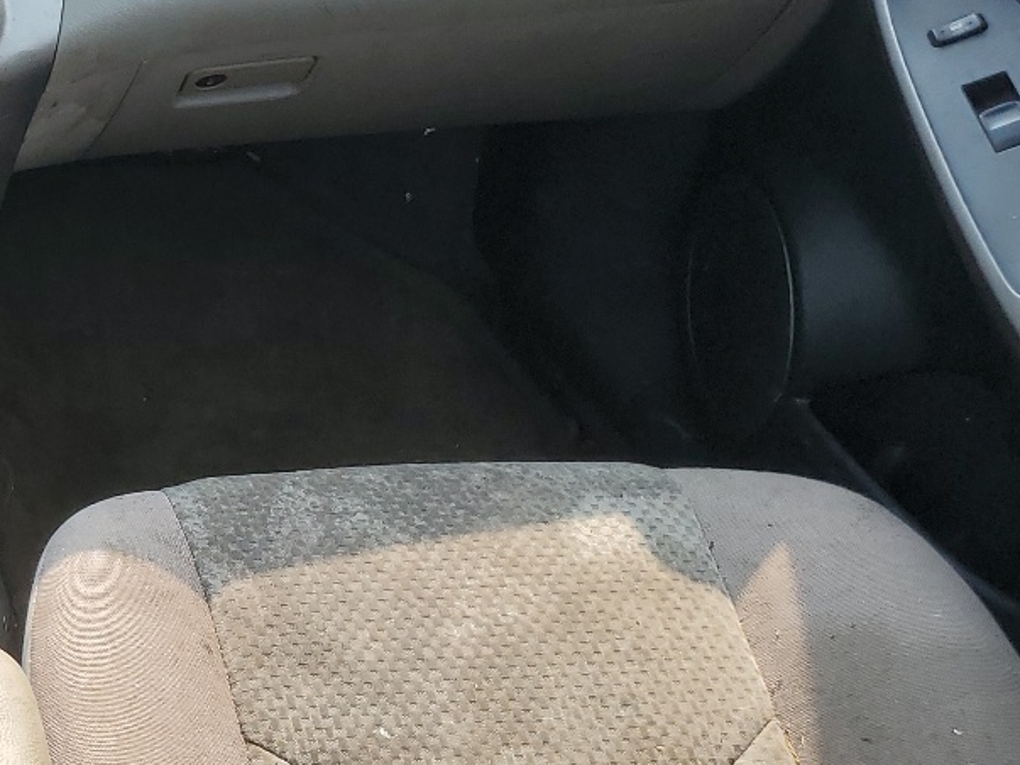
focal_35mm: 69
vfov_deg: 21.3
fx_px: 2033
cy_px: 327
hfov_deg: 25.1
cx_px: -232
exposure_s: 1/333
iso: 50
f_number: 1.5
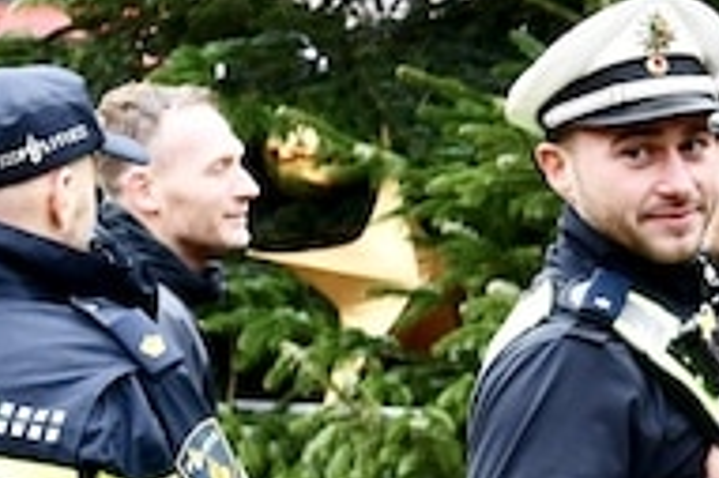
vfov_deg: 6.3
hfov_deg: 8.8
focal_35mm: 215
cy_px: 822
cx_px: 1664
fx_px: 4290
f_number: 5
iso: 500
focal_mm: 40
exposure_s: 1/100
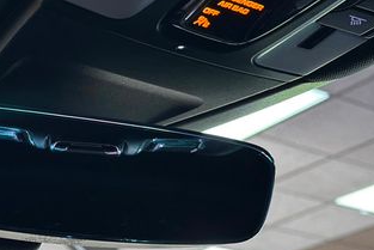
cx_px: 92
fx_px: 1060
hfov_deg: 19.9
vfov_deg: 13.4
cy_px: 182
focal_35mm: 102
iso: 125
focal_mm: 6.86
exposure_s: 1/120
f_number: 1.78
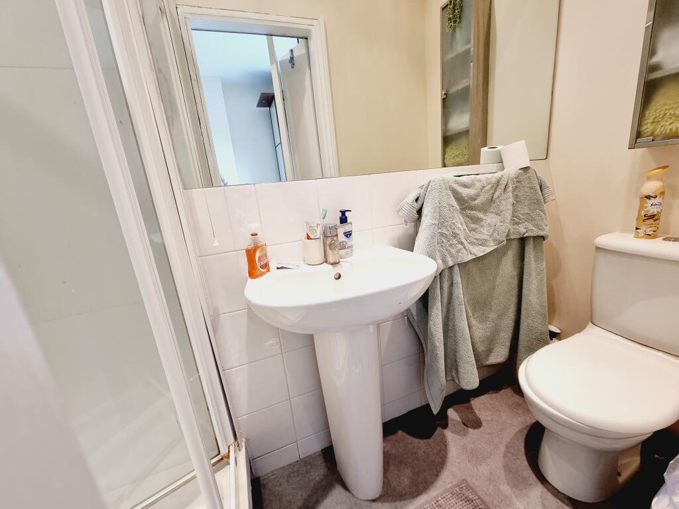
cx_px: 340
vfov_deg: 89.9
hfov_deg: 106.2
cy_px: 254
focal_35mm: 13
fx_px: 255
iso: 200
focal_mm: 2.2
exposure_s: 1/50
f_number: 2.2
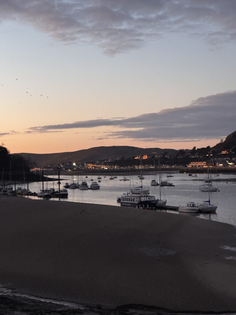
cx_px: 118
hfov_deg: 19.1
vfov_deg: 25.3
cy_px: 158
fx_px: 700
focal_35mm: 77
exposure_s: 1/40
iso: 640
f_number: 2.8
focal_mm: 9
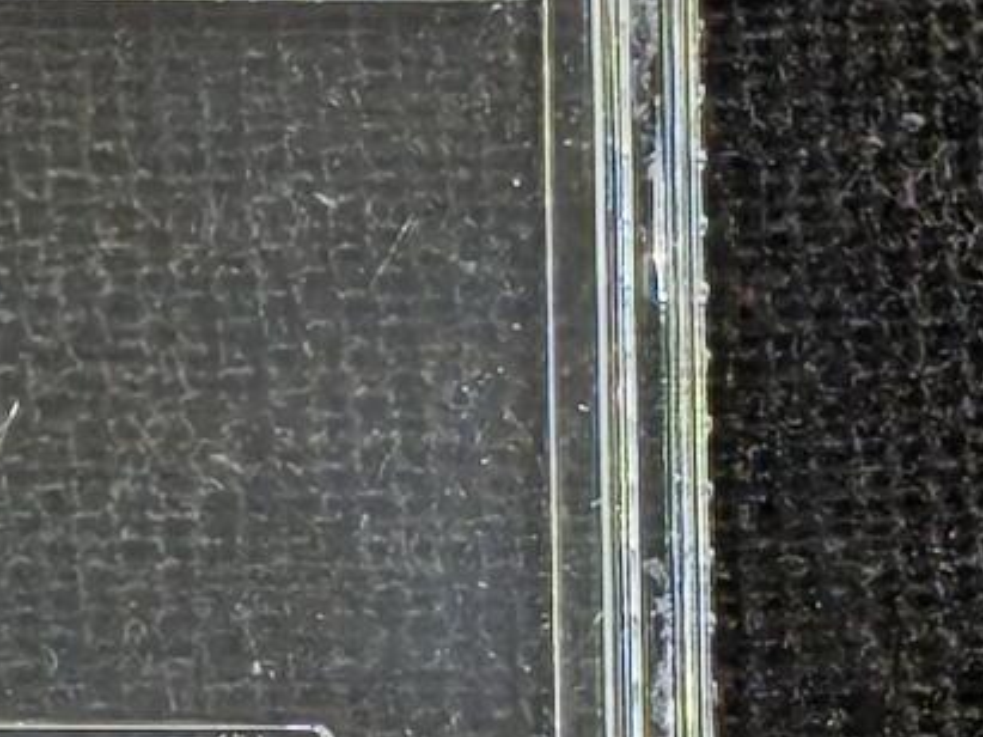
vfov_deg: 3.3
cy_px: 869
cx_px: -567
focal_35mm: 456
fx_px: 12945
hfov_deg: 4.3
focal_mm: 4.94
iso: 50
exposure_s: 1/505
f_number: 1.5
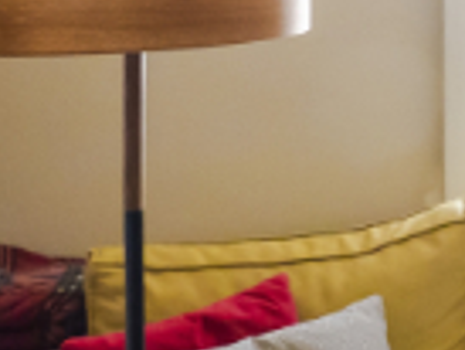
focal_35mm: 102
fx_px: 1371
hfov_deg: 13.5
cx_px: 1144
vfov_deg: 13.9
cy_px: -129
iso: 400
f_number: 4
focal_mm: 7
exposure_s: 1/25
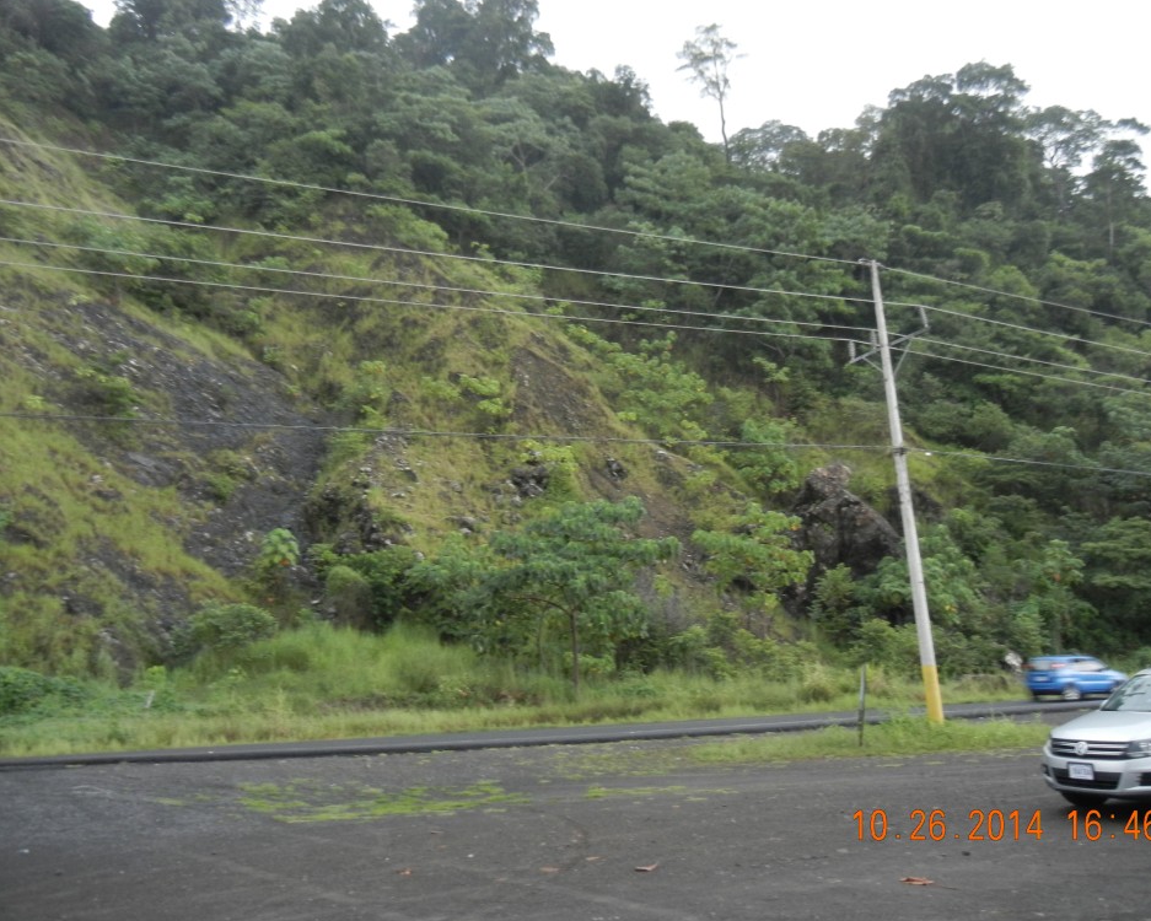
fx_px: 1090
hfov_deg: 55.6
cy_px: 452
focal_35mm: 32
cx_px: 608
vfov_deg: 45.8
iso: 400
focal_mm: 5.4
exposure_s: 1/31
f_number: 3.5
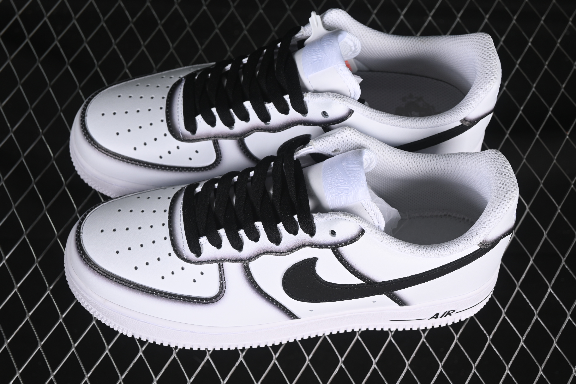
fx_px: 1200
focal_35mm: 75
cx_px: 288
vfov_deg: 18.2
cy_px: 192
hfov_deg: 27.0
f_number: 7.1
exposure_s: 1/80
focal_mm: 50
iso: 160
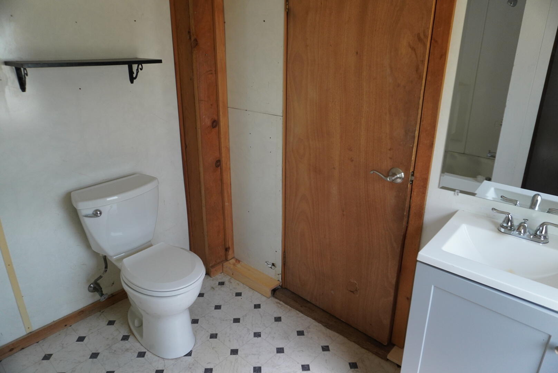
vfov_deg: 53.2
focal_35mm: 24
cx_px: 279
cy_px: 186
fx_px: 372
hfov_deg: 73.7
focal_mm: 16
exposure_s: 1/160
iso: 800
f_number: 4
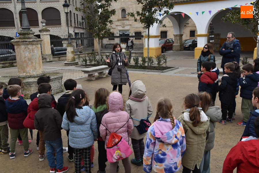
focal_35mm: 34
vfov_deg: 38.4
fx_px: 248
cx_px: 130
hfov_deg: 55.1
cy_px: 86
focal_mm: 23
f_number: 8
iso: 400
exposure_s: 1/250
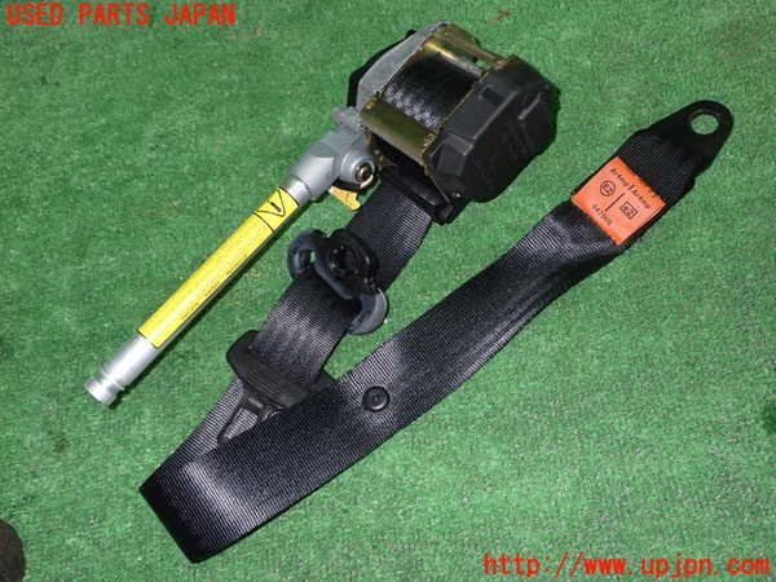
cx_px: 388
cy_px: 291
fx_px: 807
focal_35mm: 36
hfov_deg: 51.4
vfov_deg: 39.7
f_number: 10
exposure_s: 1/40
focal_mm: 6.37
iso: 800
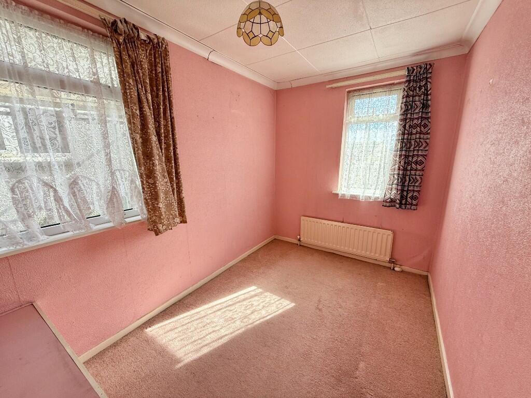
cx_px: 266
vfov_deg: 85.7
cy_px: 199
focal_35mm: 14
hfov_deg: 102.1
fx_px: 215
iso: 64
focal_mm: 2.22
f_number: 2.2
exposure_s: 1/171
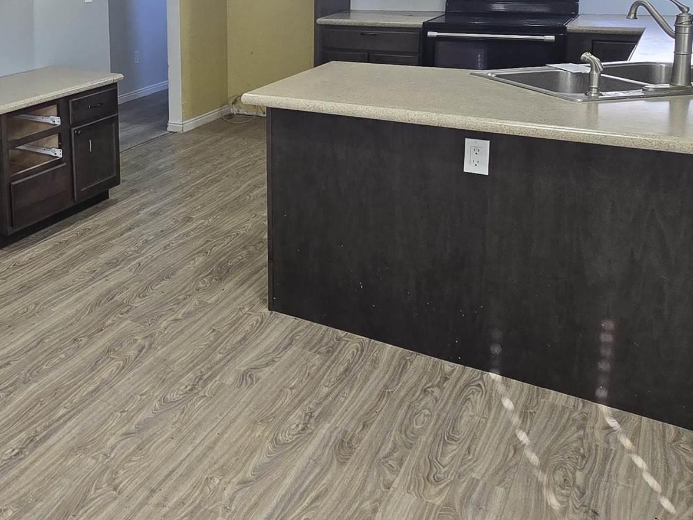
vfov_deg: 38.9
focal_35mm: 34
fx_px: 681
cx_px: 87
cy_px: 54
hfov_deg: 49.0
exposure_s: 1/60
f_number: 2.2
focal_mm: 2.2
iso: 100
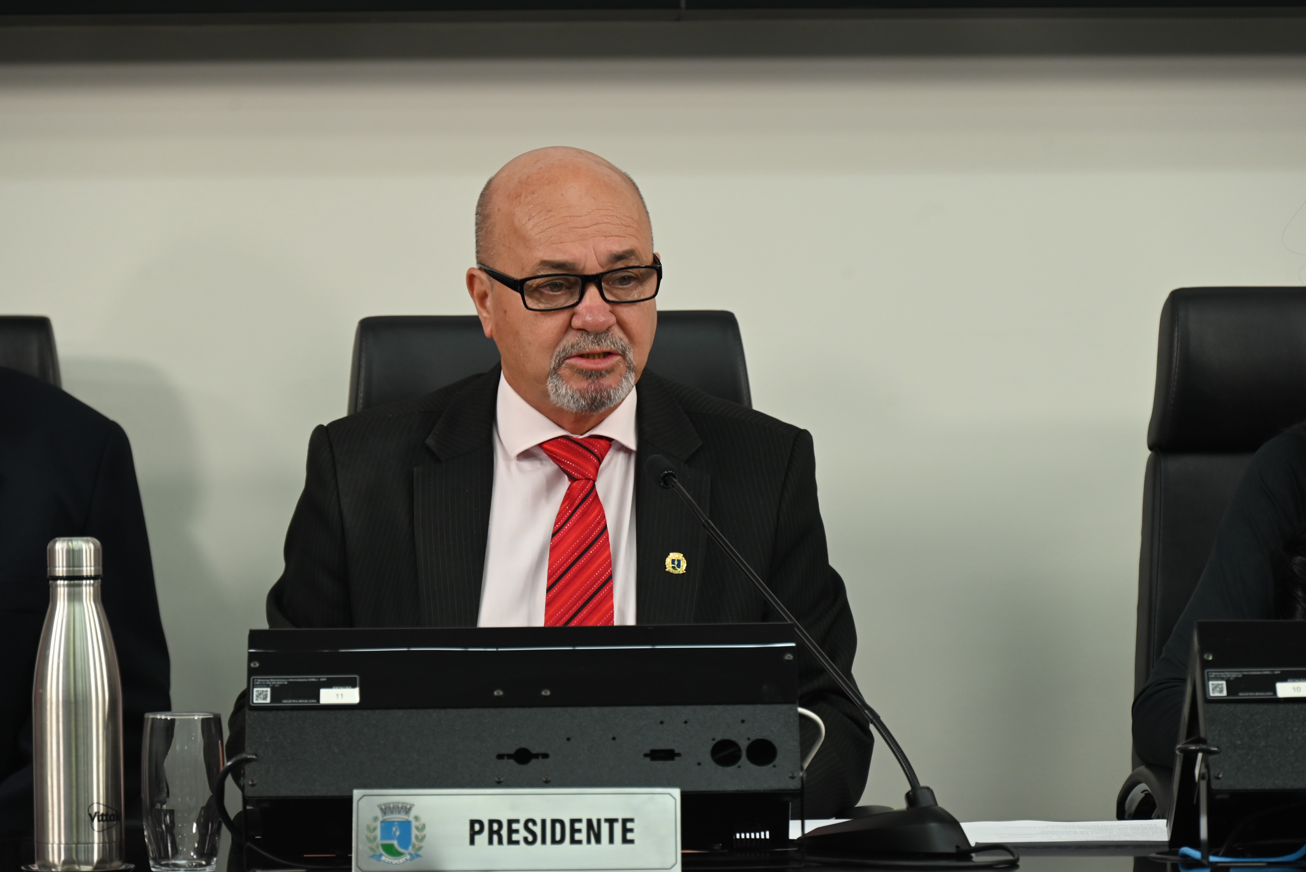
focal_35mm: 140
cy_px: 436
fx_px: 5081
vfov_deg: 9.8
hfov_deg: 14.6
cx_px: 653
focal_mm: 140
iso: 800
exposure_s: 1/60
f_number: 6.3
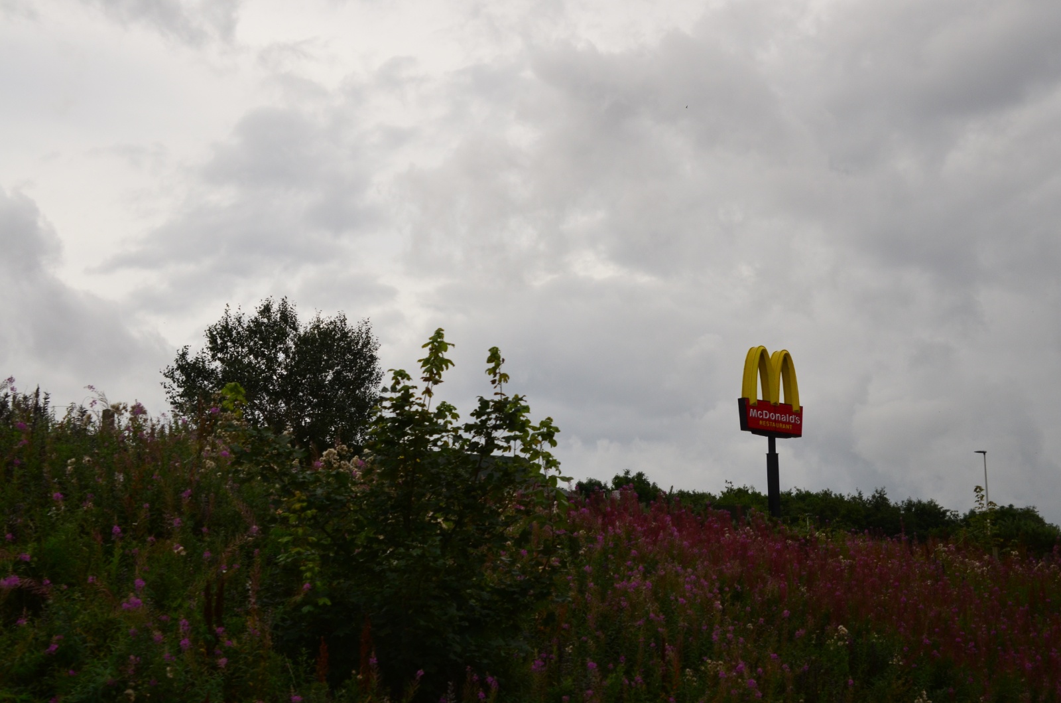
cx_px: 530
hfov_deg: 30.6
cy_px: 352
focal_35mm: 66
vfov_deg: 20.5
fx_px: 1941
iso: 500
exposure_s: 1/1000
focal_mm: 44
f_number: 5.6
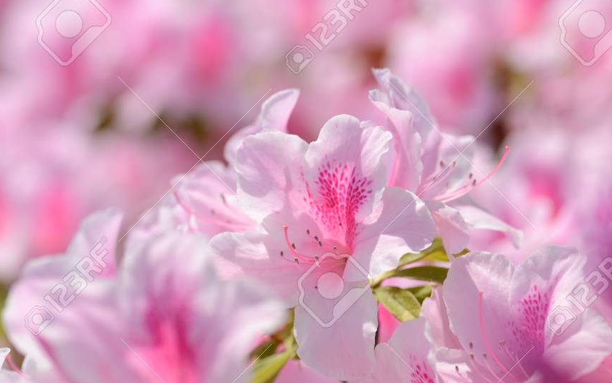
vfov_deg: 8.5
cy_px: 154
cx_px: 306
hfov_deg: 13.6
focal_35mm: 154
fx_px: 2569
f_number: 5.6
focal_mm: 100
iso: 100
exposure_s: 1/1250
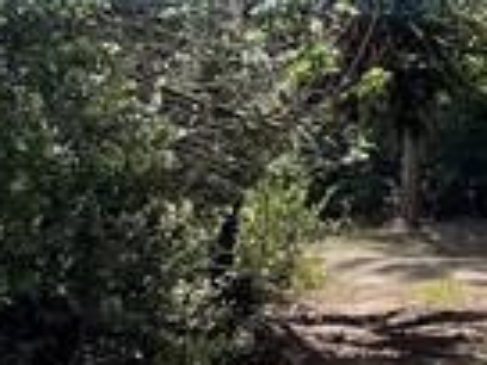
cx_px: 498
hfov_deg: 10.0
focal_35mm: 196
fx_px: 2757
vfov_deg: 7.6
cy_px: 157
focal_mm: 5.7
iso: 50
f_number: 1.5
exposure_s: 1/3077
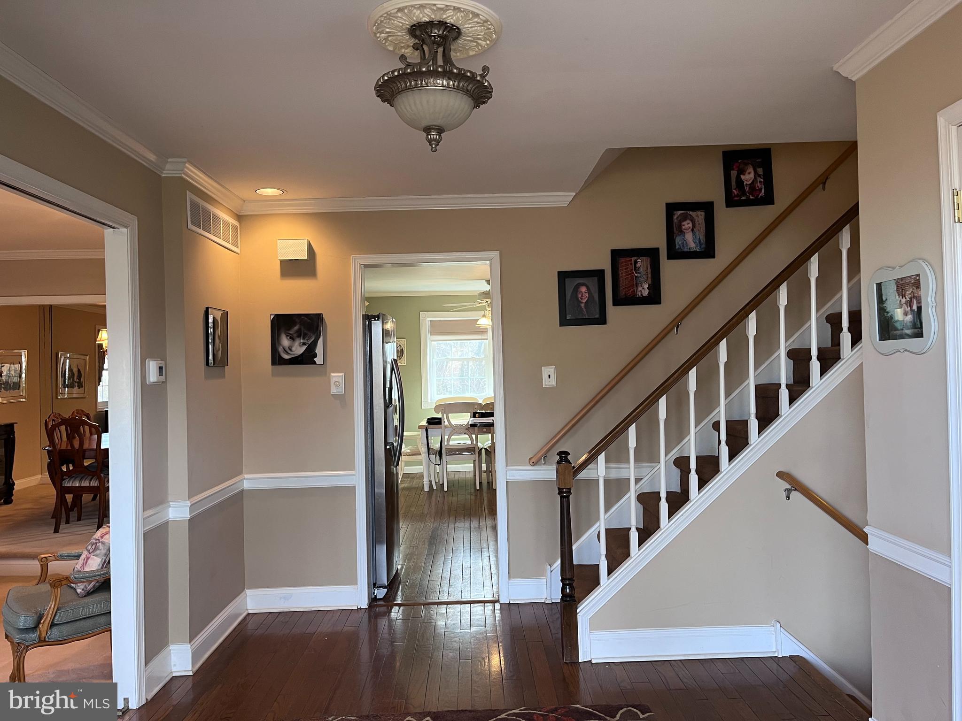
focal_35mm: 26
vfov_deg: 53.1
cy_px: 360
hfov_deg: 67.3
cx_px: 481
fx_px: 723
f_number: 1.6
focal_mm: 5.1
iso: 100
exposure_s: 1/60
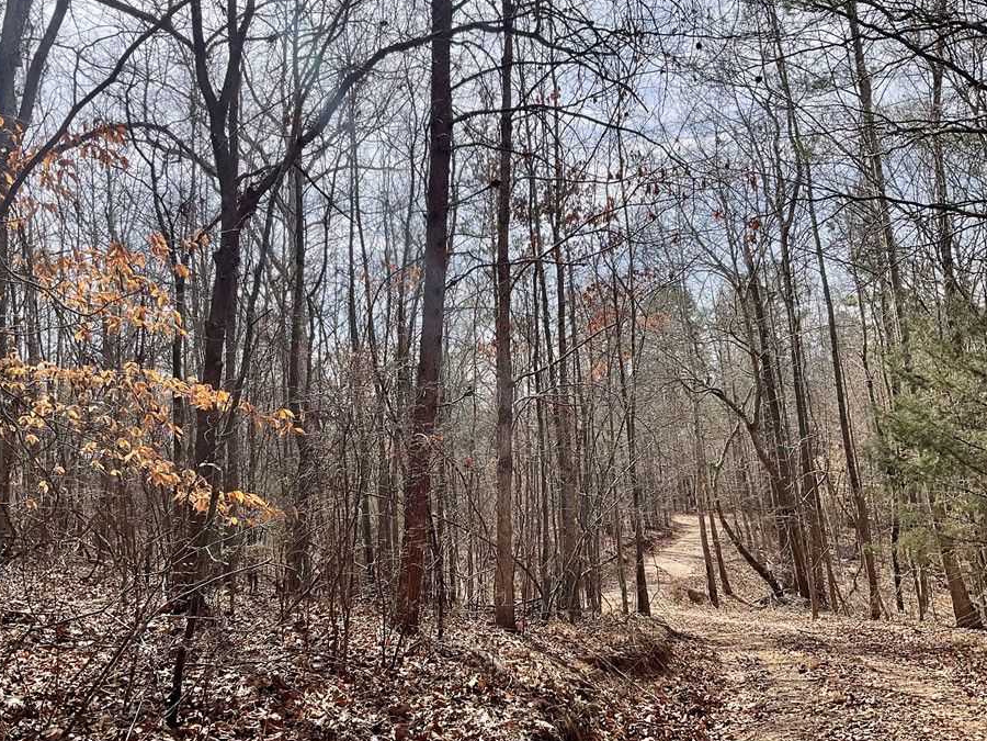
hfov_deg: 55.2
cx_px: 443
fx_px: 941
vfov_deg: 42.9
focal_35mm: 33
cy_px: 388
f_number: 1.8
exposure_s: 1/1221
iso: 16
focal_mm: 3
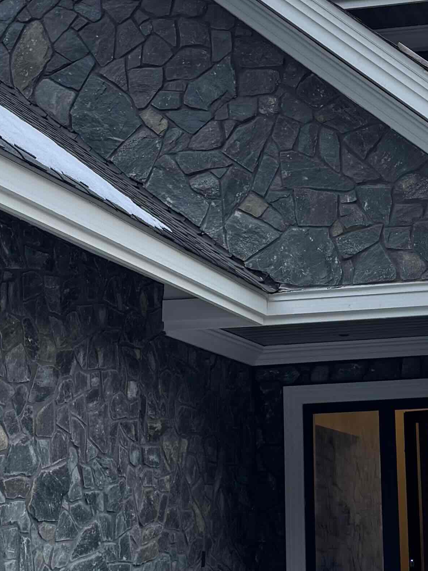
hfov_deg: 16.7
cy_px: 270
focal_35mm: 87
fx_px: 1434
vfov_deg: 22.5
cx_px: 407
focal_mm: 6.76
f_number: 1.78
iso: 80
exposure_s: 1/123
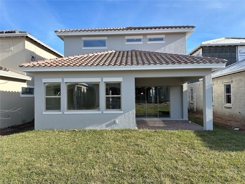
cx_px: 122
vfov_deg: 56.8
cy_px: 92
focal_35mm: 24
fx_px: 170
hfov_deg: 71.6
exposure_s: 1/935
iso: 80
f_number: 1.78
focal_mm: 6.86
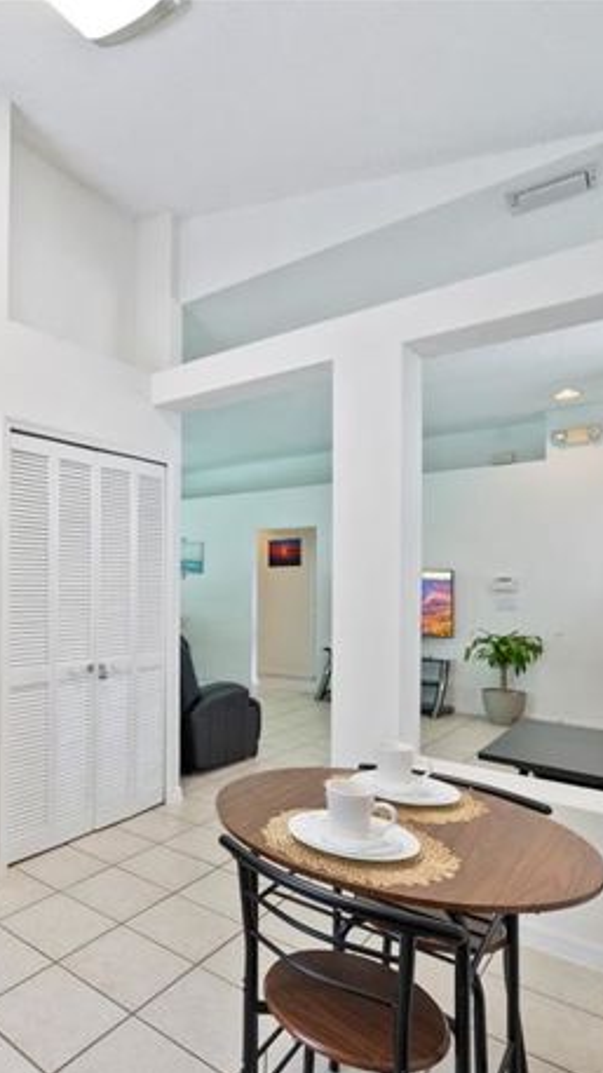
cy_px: 549
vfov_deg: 83.8
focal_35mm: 21
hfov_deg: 48.1
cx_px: 62
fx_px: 597
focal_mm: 13
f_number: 9
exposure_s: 1/30
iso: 3200
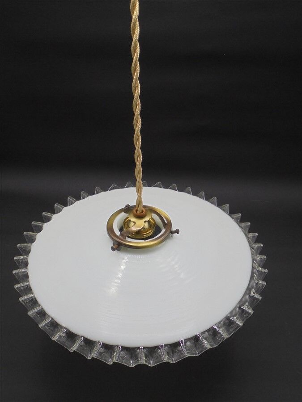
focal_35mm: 38
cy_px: 201
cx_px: 151
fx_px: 442
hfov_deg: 37.7
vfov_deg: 49.0
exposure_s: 1/125
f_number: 4.2
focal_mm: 6.9
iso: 100
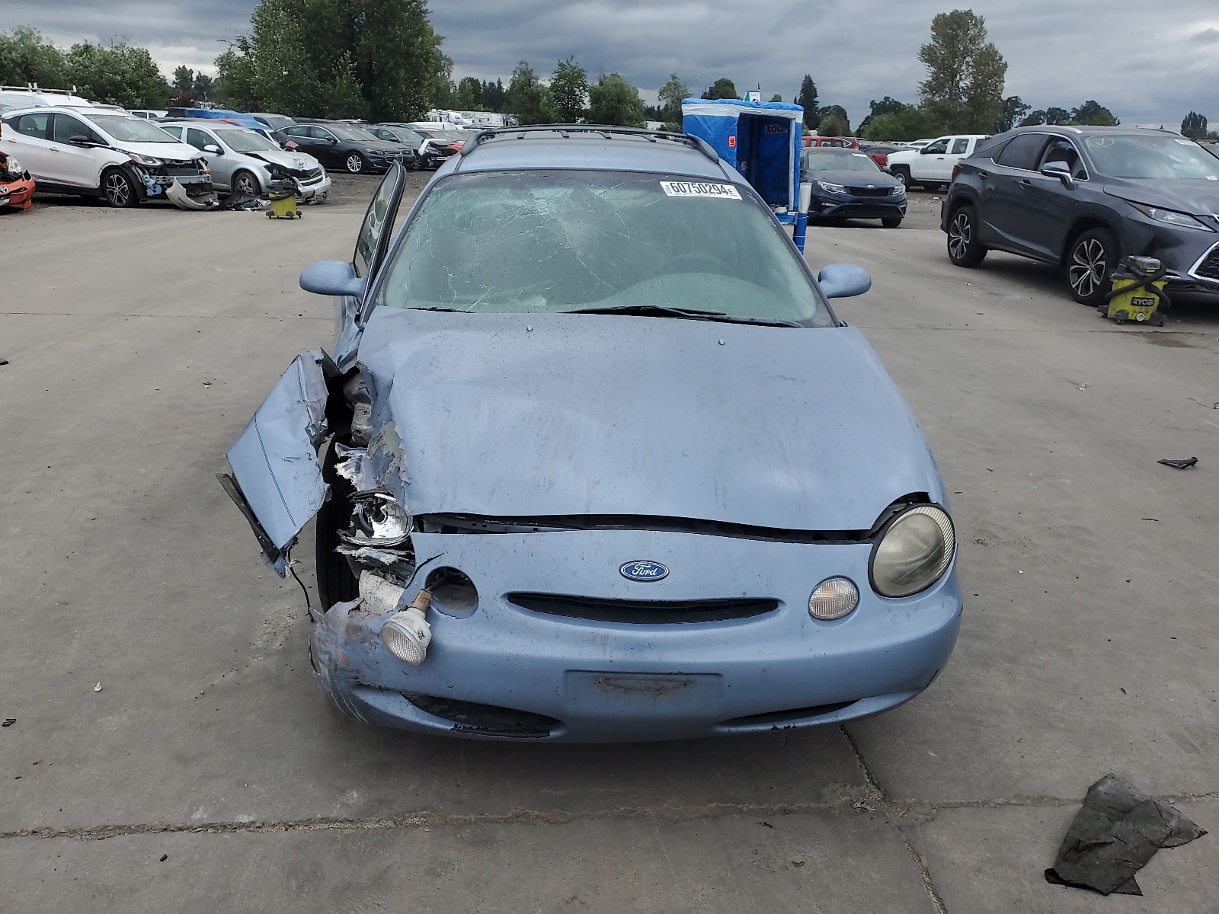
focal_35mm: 26
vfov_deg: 53.1
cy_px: 457
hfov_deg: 67.3
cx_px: 610
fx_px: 916
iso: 50
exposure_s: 1/2500
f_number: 1.5
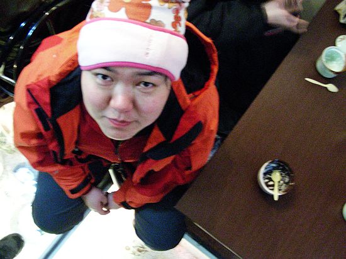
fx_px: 380
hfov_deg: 49.0
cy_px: 130
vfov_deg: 37.7
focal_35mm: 38
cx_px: 173
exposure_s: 1/6.3
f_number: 3.5
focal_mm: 6.3
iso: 800
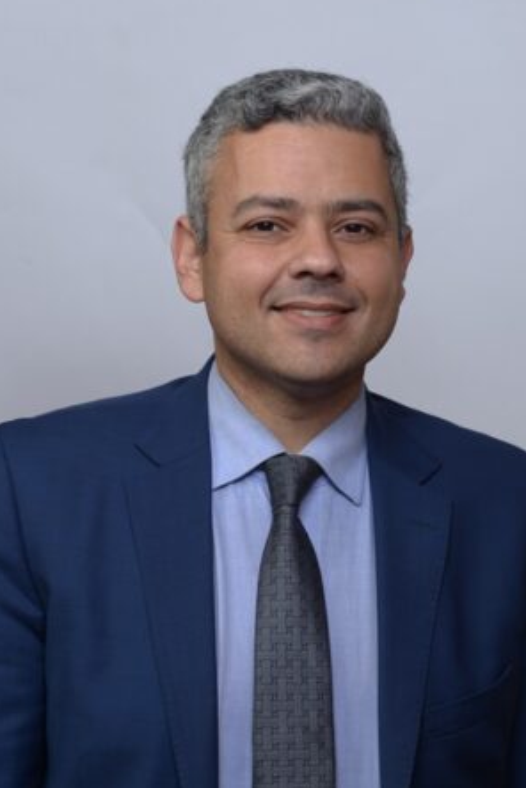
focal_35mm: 158
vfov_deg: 13.0
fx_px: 3463
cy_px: 380
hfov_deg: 8.7
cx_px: 268
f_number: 9
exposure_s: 1/50
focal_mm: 135
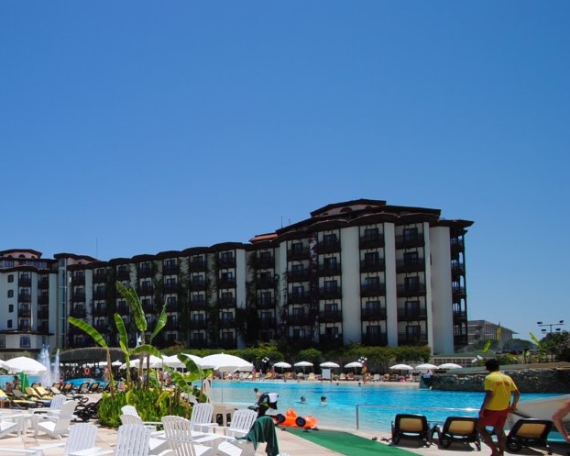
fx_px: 438
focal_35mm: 26
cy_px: 350
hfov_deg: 56.7
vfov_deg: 52.2
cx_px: 55
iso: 100
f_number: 9
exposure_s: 1/320
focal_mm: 10
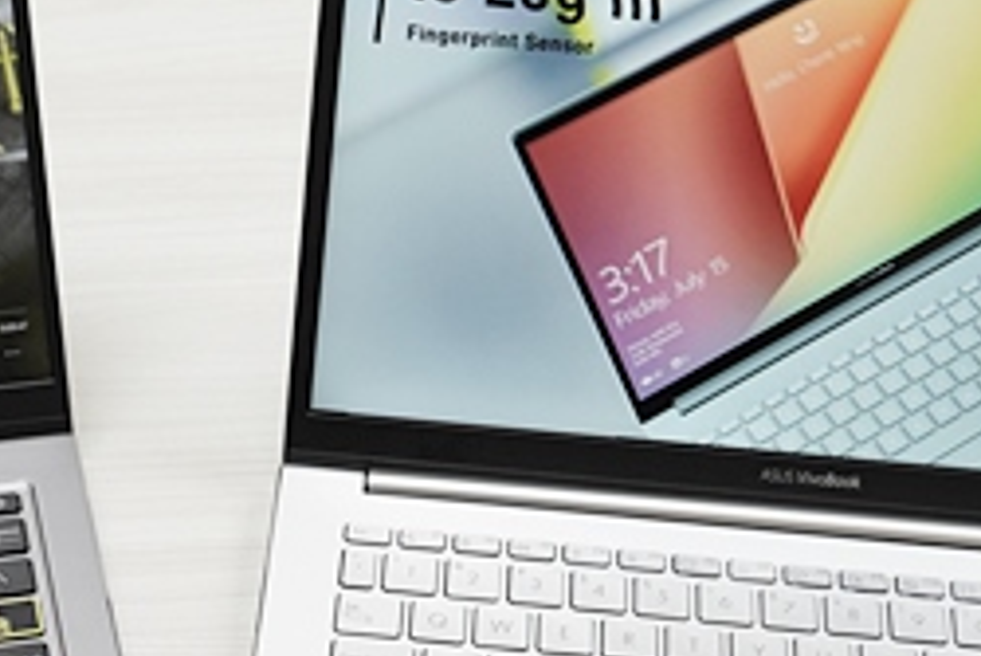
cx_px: 177
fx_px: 2711
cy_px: 534
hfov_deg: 20.3
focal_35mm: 99
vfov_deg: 13.7
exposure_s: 1/40
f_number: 4.5
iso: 125
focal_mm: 23
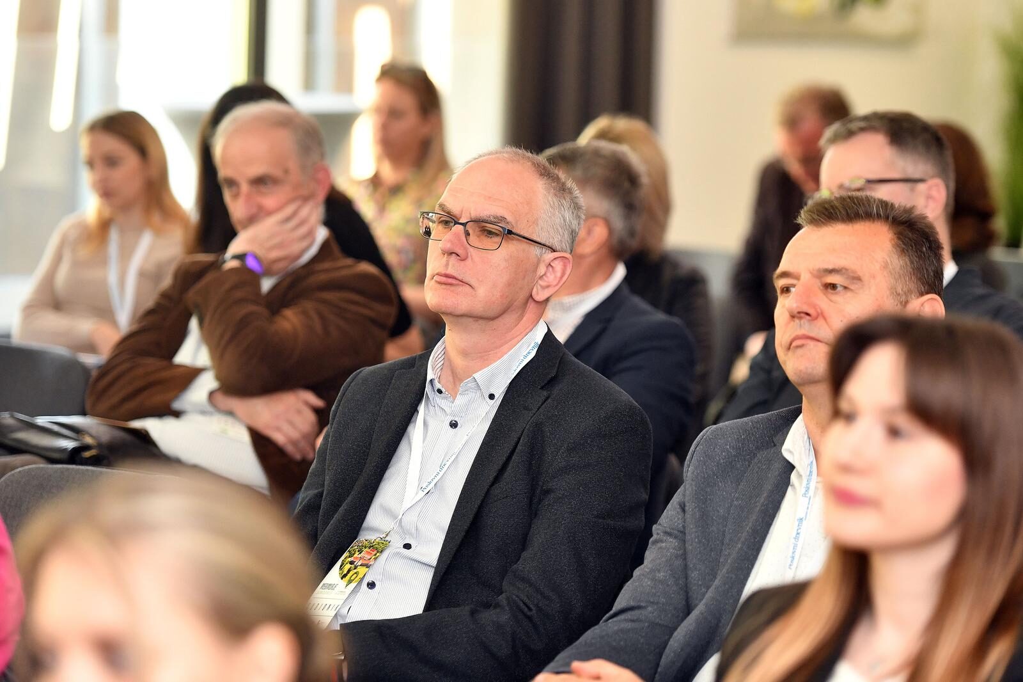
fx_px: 3466
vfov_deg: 11.2
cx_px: 512
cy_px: 341
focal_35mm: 122
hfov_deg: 16.8
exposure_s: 1/160
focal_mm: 122
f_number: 4
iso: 1600
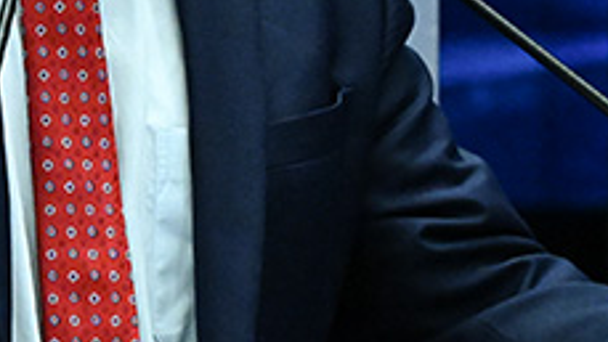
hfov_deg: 4.6
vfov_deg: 2.6
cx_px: 260
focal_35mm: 472
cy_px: -61
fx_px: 7612
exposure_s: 1/125
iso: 5000
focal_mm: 80
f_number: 5
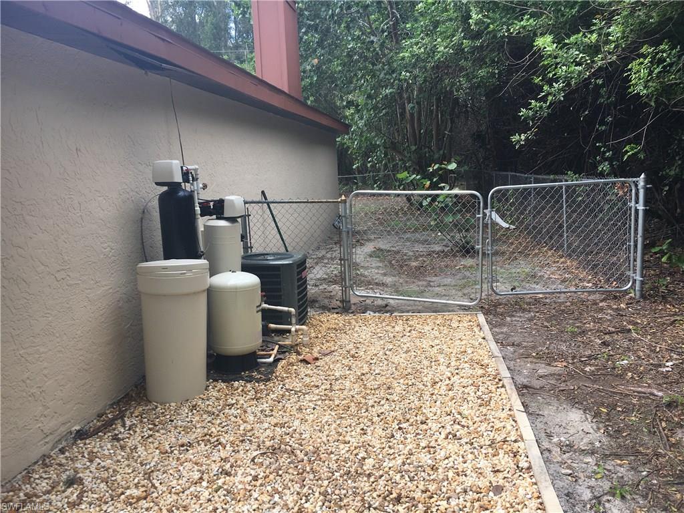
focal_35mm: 29
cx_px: 342
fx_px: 573
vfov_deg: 48.2
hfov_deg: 61.7
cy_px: 256
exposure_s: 1/348
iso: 25
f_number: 2.2
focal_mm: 4.15
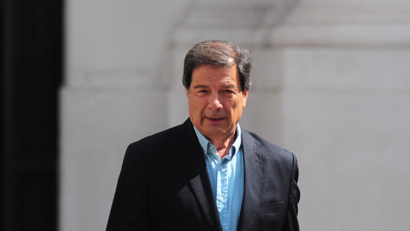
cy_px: 122
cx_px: 205
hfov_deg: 6.8
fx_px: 3435
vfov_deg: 3.8
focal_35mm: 316
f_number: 5
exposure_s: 1/800
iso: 200
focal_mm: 200
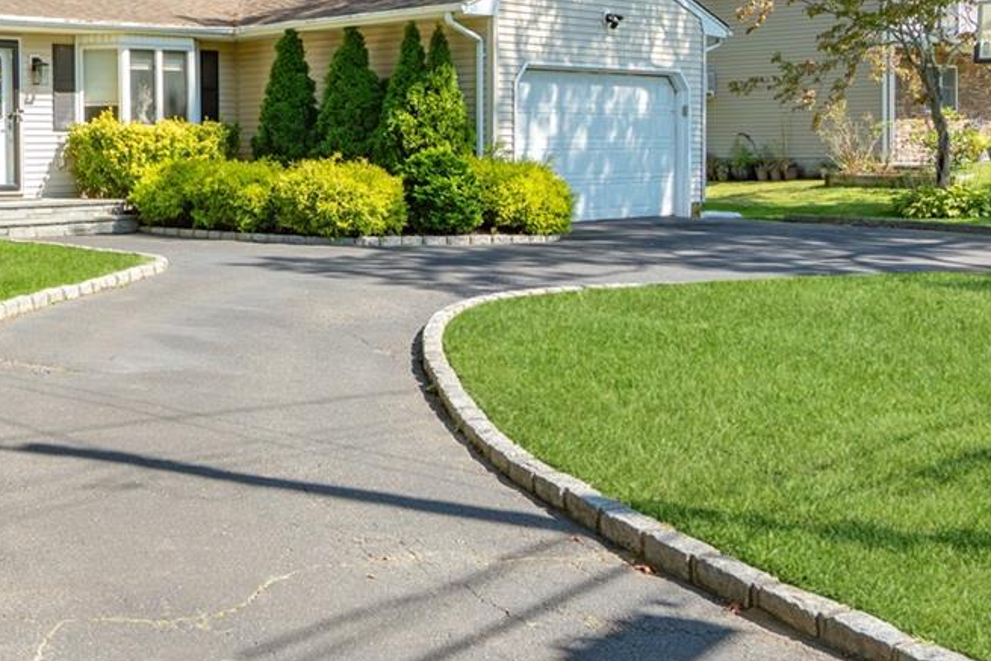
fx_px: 1377
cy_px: 176
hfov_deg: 37.5
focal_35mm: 50
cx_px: 136
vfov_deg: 26.7
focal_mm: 16
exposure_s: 1/200
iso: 125
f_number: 5.6
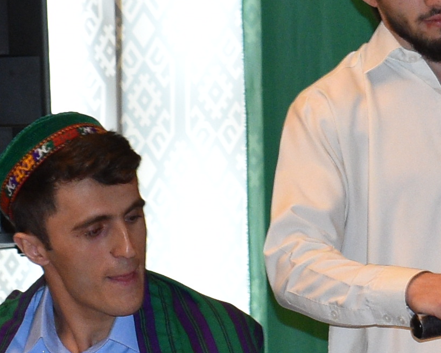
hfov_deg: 7.2
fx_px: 3500
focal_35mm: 268
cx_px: 379
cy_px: 319
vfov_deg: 5.8
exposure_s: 1/80
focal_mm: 26
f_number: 4.5
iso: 800
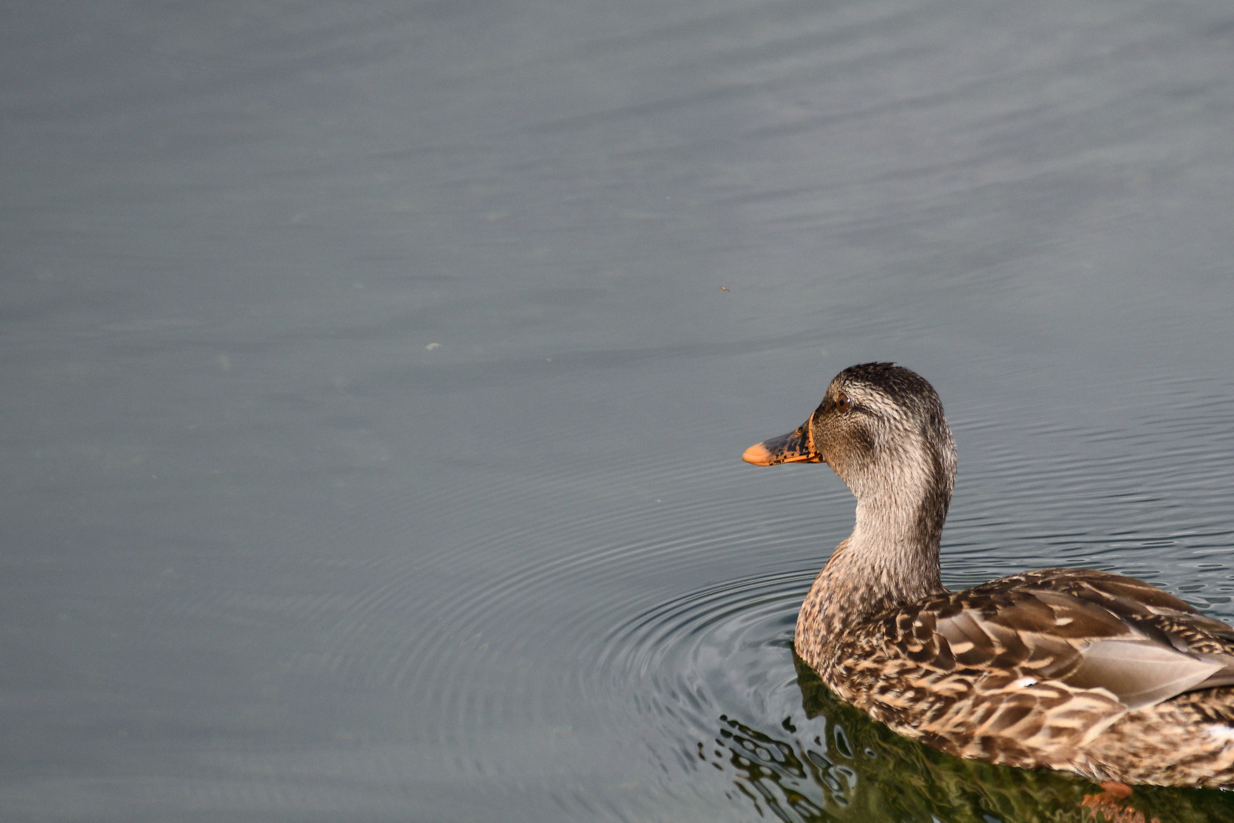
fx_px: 35135
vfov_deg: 1.3
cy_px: 404
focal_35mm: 1025
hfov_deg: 2.0
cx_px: 813
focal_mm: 500
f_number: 8
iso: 800
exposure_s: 1/1600
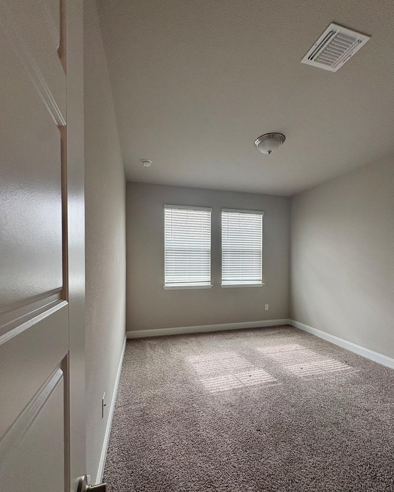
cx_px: 199
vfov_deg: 96.6
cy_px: 266
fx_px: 219
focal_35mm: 15
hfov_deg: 84.0
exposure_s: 1/120
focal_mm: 2.22
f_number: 2.2
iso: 100
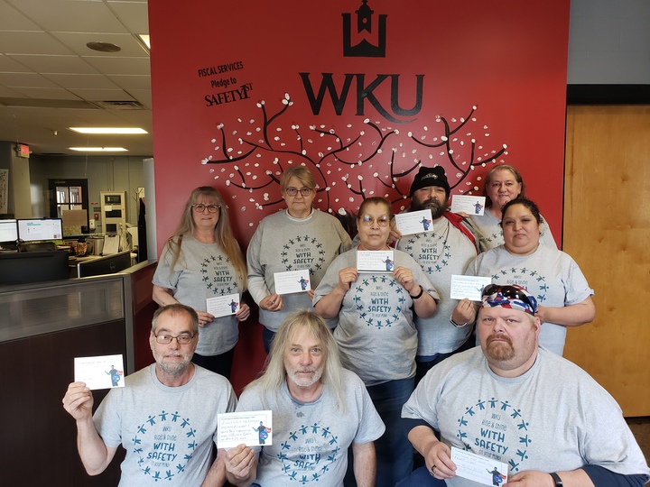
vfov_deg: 53.1
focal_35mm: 26
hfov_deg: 67.3
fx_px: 488
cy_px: 244
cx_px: 325
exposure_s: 1/60
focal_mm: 4.3
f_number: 2.4
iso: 320
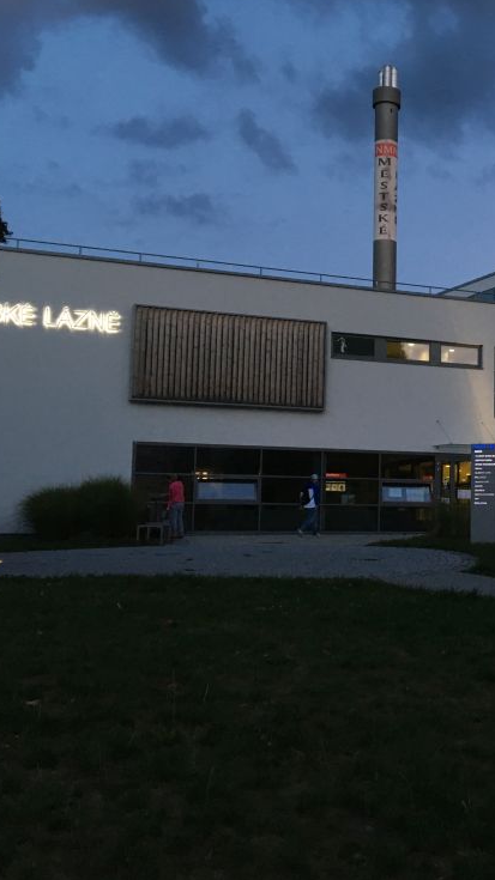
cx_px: 469
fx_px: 1004
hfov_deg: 26.5
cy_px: 433
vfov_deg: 47.4
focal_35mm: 43
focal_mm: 4.15
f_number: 2.2
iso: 50
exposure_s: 1/33
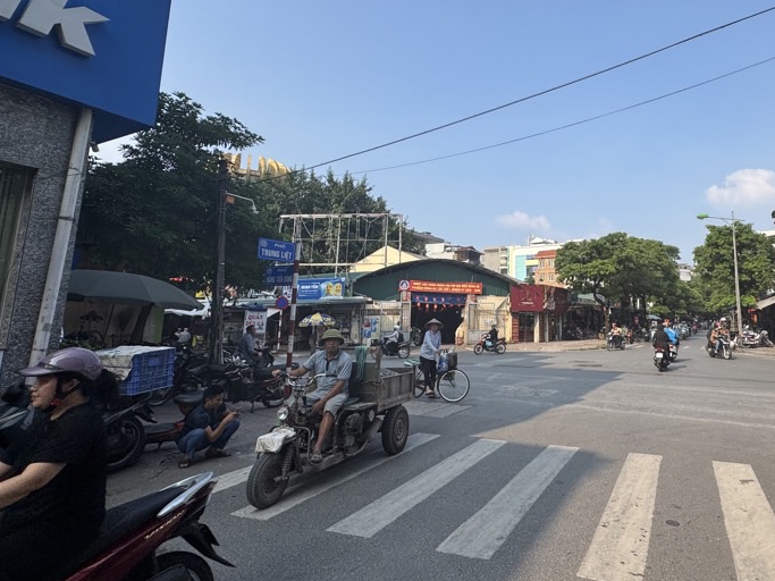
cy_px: 242
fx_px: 470
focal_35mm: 21
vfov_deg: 63.0
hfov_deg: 76.7
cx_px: 512
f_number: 2.2
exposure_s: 1/1536
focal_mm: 2.22
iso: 40
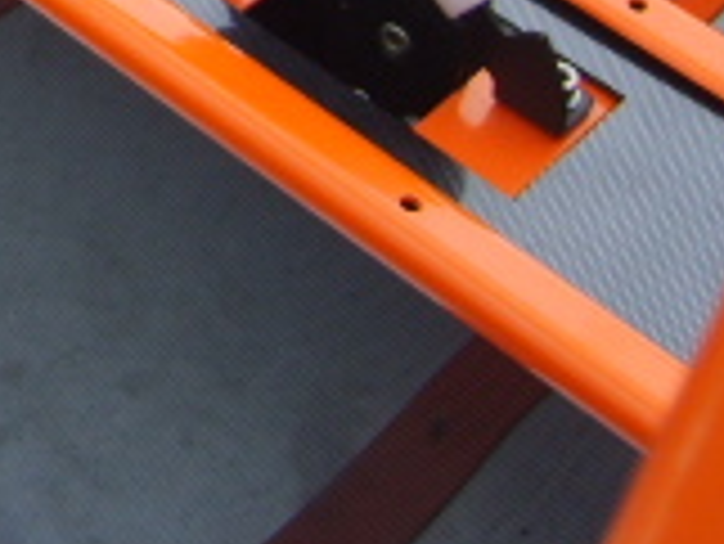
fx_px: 2909
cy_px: -531
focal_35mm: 139
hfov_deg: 13.2
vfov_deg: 9.9
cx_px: -463
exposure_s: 1/350
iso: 50
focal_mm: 7.4
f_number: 2.8
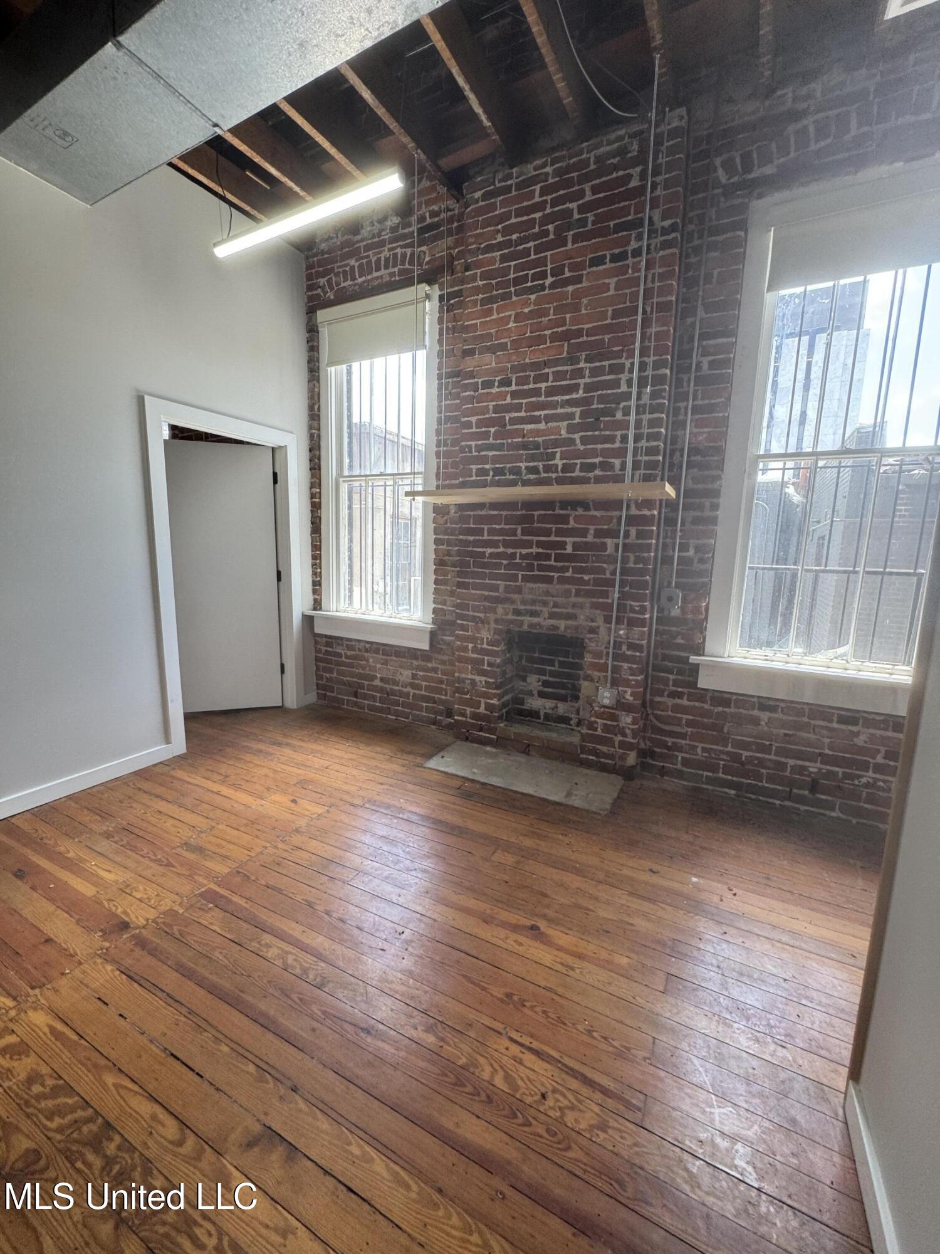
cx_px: 470
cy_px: 627
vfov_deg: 102.1
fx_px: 507
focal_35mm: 14
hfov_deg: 85.7
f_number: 2.2
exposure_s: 1/120
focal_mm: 2.22
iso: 100
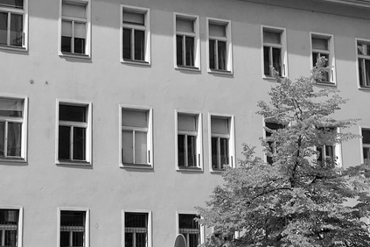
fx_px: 750
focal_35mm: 73
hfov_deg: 27.6
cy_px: 137
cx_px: 144
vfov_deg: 18.7
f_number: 2.2
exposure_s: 1/974
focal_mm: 4.15
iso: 25
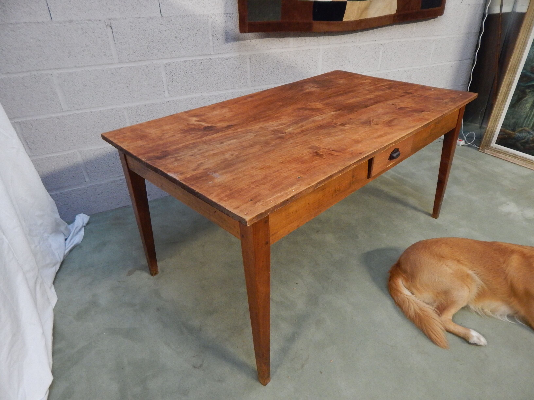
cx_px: 267
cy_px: 200
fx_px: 339
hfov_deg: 76.4
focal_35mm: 22
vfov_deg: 61.1
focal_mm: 4
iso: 400
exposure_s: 1/15
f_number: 3
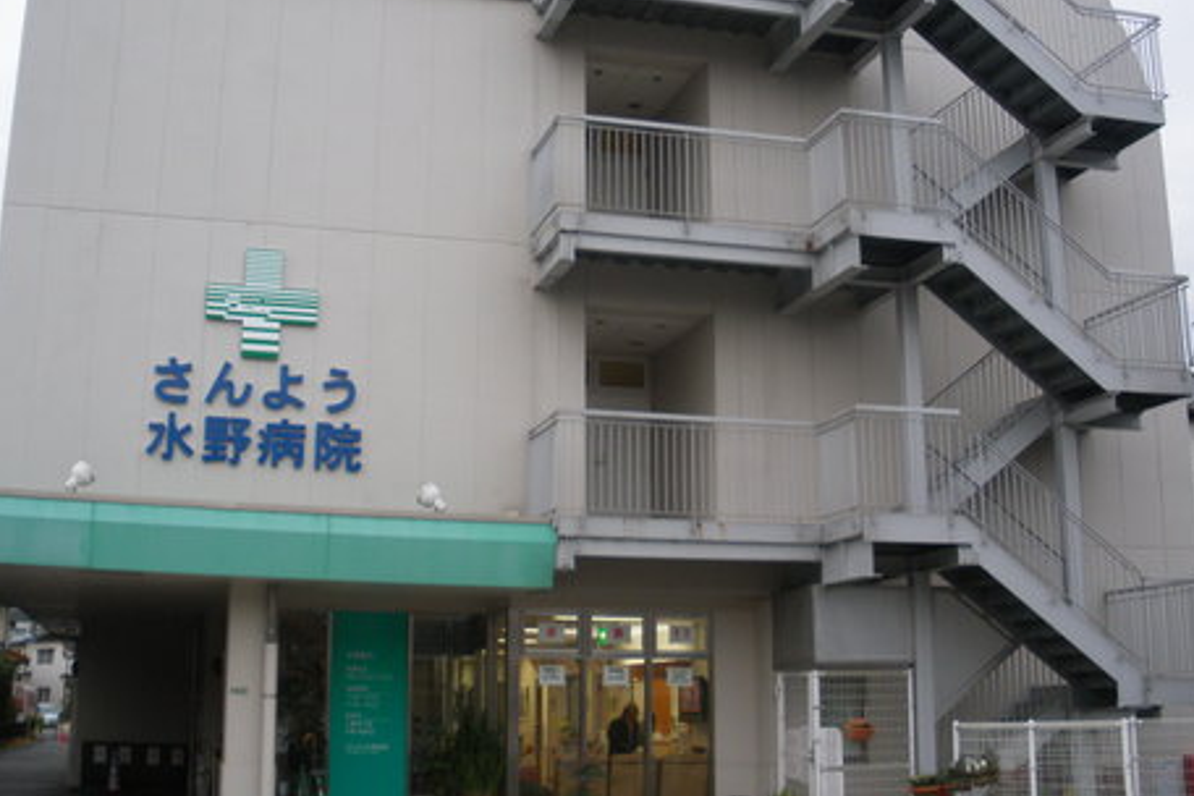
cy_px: 319
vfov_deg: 29.2
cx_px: 560
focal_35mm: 46
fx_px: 1526
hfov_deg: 42.7
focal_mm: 6.3
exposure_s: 1/50
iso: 125
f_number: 3.5
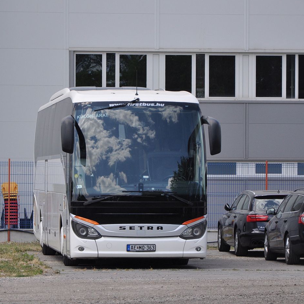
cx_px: 129
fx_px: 2013
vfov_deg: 8.6
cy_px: 151
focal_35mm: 203
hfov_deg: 8.6
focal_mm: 105
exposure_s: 1/1000
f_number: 5.6
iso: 450
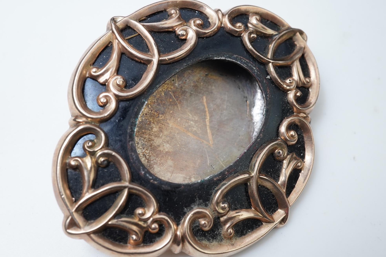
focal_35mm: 45
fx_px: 482
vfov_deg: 29.9
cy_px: 128
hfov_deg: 43.6
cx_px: 193
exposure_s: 1/125
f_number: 18
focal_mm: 30
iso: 640
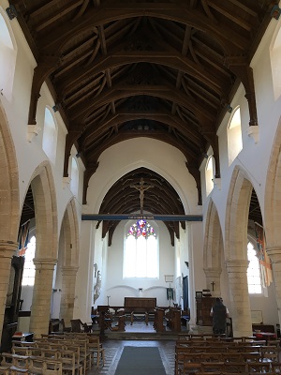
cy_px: 188
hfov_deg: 48.2
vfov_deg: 61.7
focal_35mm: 29
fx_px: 314
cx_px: 140
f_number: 2.2
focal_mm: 4.15
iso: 80
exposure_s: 1/33
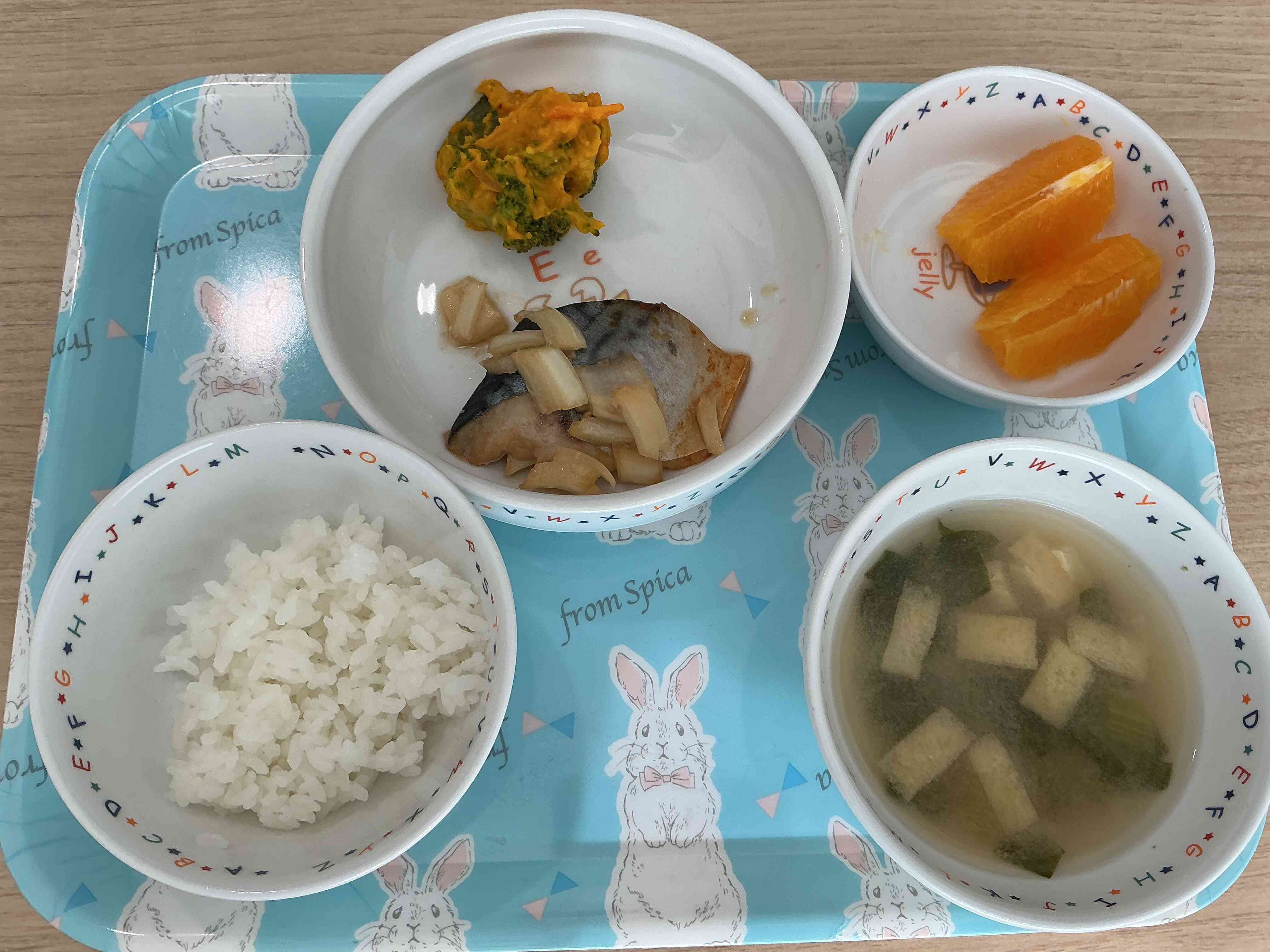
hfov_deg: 61.7
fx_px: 1064
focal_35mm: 29
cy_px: 476
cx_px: 635
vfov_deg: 48.2
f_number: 1.8
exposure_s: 1/120
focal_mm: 3
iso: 25
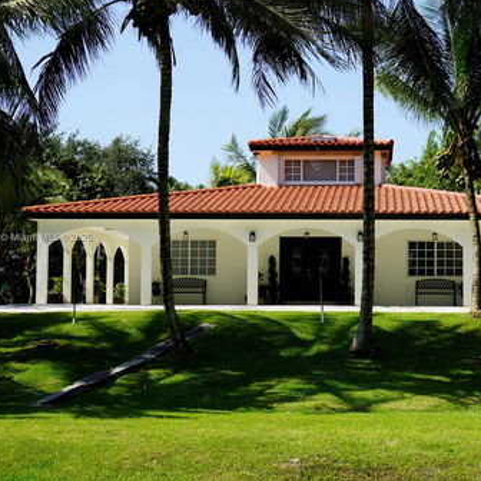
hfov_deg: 21.9
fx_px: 1242
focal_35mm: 79
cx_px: 312
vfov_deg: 21.9
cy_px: 238
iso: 100
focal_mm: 61
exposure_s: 1/125
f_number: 10
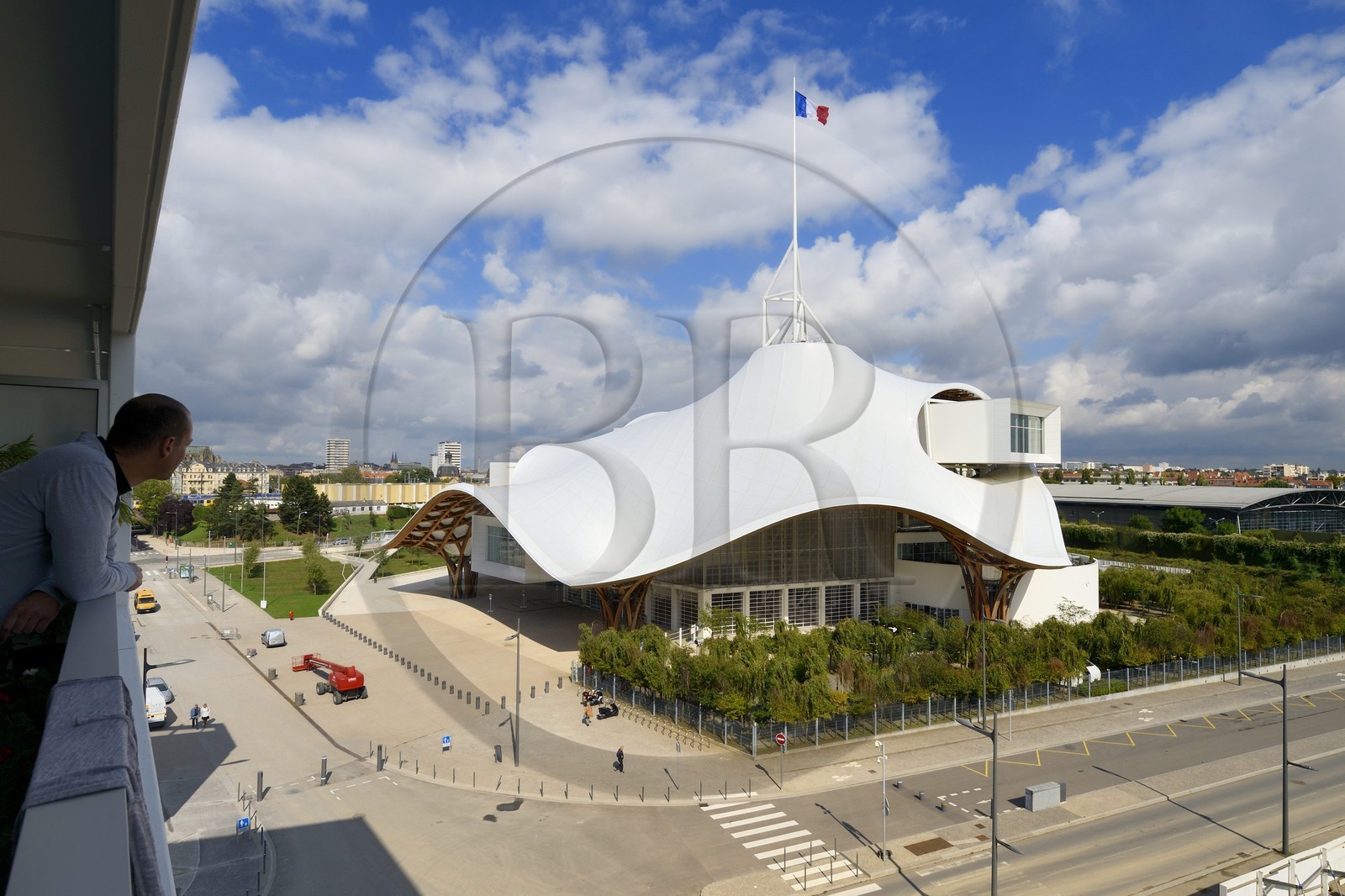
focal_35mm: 17
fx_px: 635
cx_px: 672
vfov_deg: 70.4
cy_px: 448
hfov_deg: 93.3
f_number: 14
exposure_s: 1/320
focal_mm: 17
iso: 100
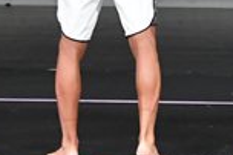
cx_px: 231
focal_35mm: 1027
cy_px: -54
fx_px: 6640
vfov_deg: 1.3
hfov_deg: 2.0
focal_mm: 135
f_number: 5.6
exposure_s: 1/400
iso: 4000
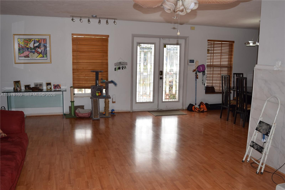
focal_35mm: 33
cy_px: 95
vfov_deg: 40.0
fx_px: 261
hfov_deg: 57.2
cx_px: 142
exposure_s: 1/125
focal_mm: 22
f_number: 5.6
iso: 220
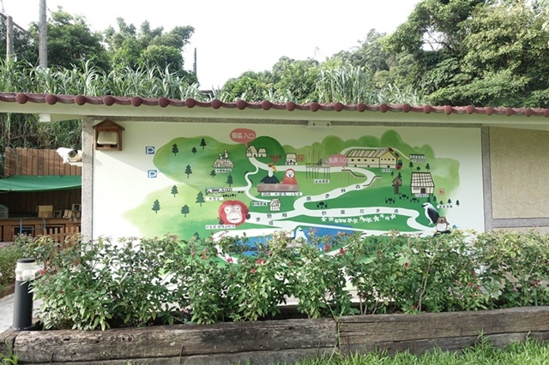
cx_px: 274
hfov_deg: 73.8
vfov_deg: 53.1
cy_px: 182
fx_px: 366
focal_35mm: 24
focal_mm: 8.98
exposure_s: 1/500
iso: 320
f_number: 3.2
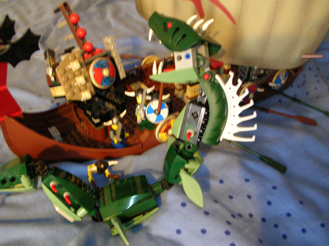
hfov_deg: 52.7
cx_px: 164
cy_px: 123
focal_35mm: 35
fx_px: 332
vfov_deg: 40.6
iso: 200
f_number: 2.8
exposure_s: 1.09
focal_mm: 5.8
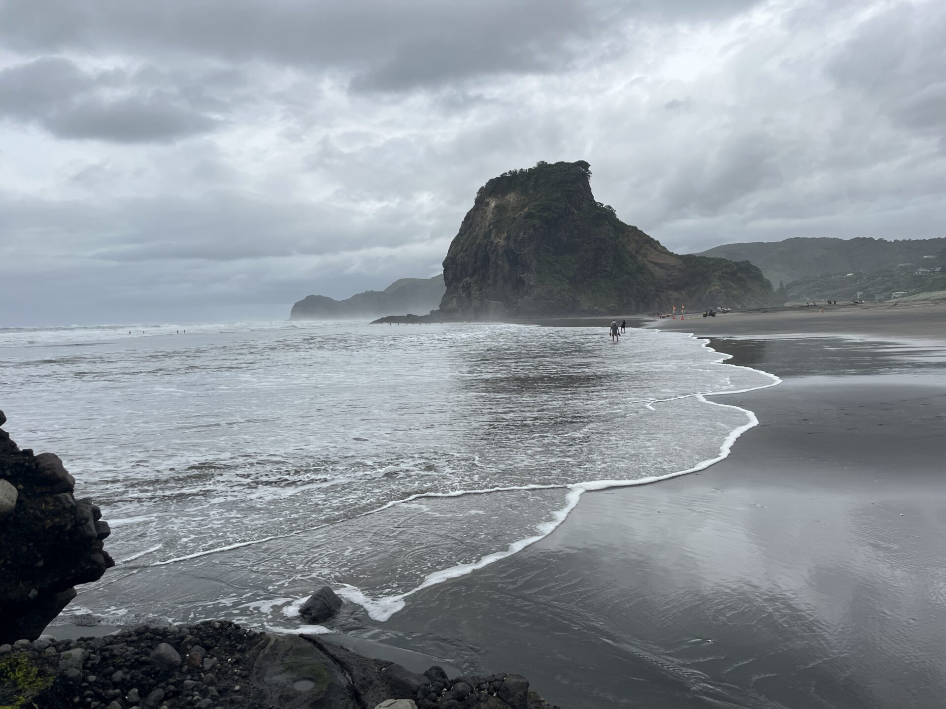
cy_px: 354
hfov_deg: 67.3
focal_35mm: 26
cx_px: 473
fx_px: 711
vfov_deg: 53.1
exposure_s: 1/7874
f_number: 1.6
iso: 50
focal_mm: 5.1
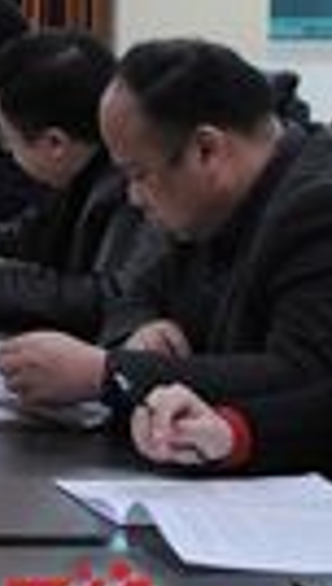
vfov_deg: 11.8
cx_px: -594
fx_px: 2799
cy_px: 48
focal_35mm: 180
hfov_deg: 6.3
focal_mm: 42
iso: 1600
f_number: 5.6
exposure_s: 1/125
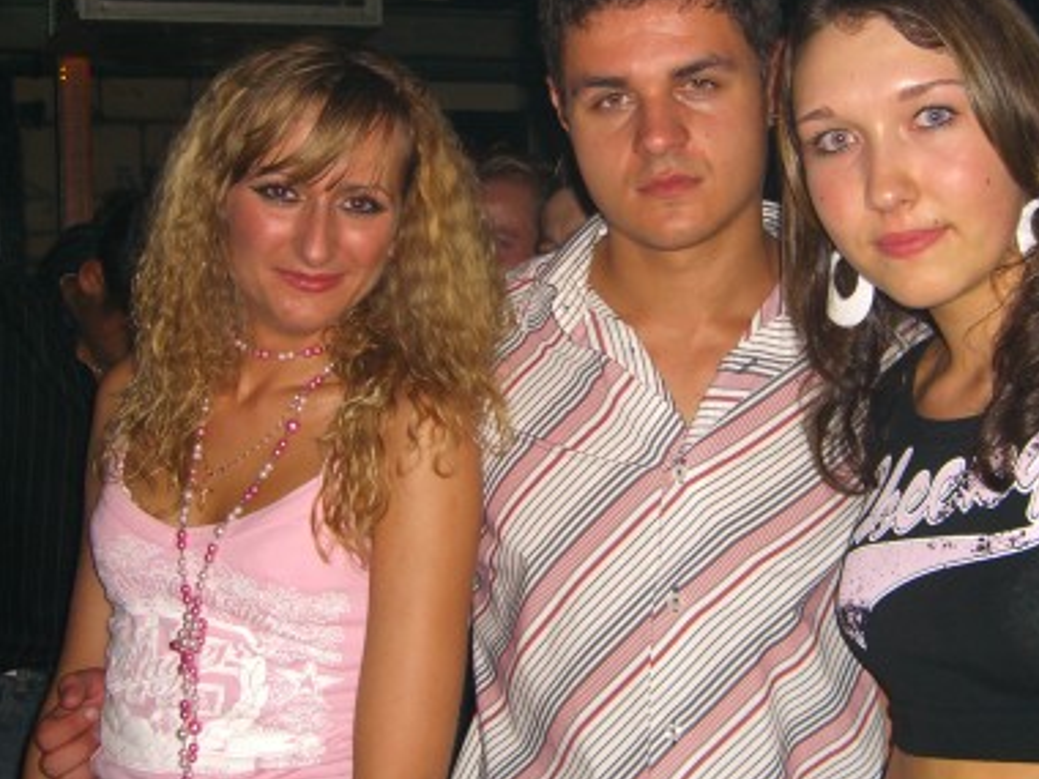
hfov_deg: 32.1
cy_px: 353
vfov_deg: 24.4
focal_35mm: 60
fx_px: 1801
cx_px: 618
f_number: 2.8
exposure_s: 1/60
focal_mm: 7.9
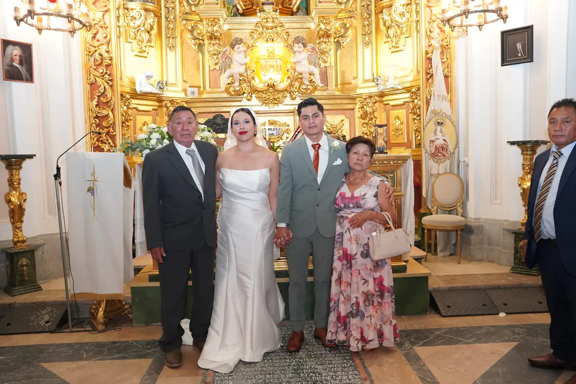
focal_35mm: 29
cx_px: 288
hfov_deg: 63.3
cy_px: 192
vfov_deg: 44.7
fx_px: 467
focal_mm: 29.2
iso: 4000
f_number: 4
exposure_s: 1/160
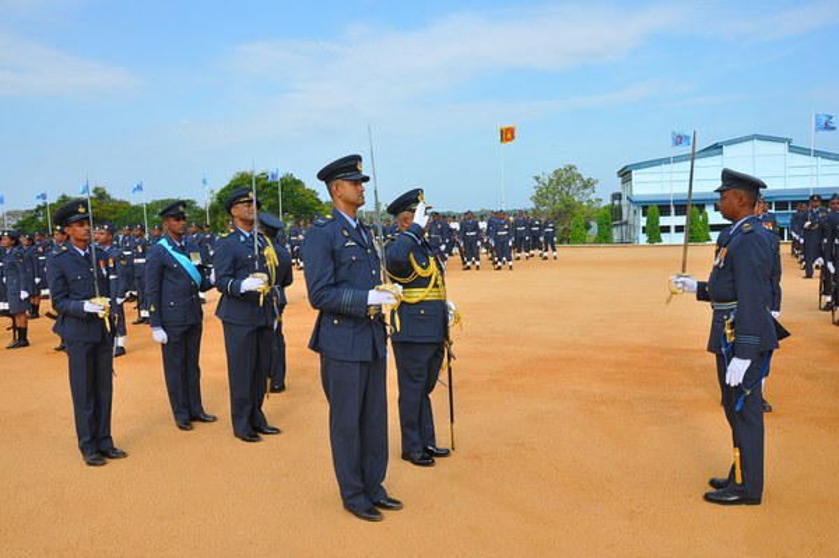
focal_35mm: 27
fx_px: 629
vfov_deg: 47.9
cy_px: 279
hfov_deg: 67.4
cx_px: 420
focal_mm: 18
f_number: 14
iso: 200
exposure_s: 1/125
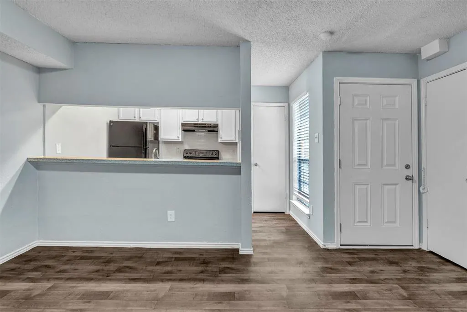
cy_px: 156
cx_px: 234
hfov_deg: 90.0
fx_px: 234
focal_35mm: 18
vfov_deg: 67.4
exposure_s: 1/2.5
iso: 320
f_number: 7.1
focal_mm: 18
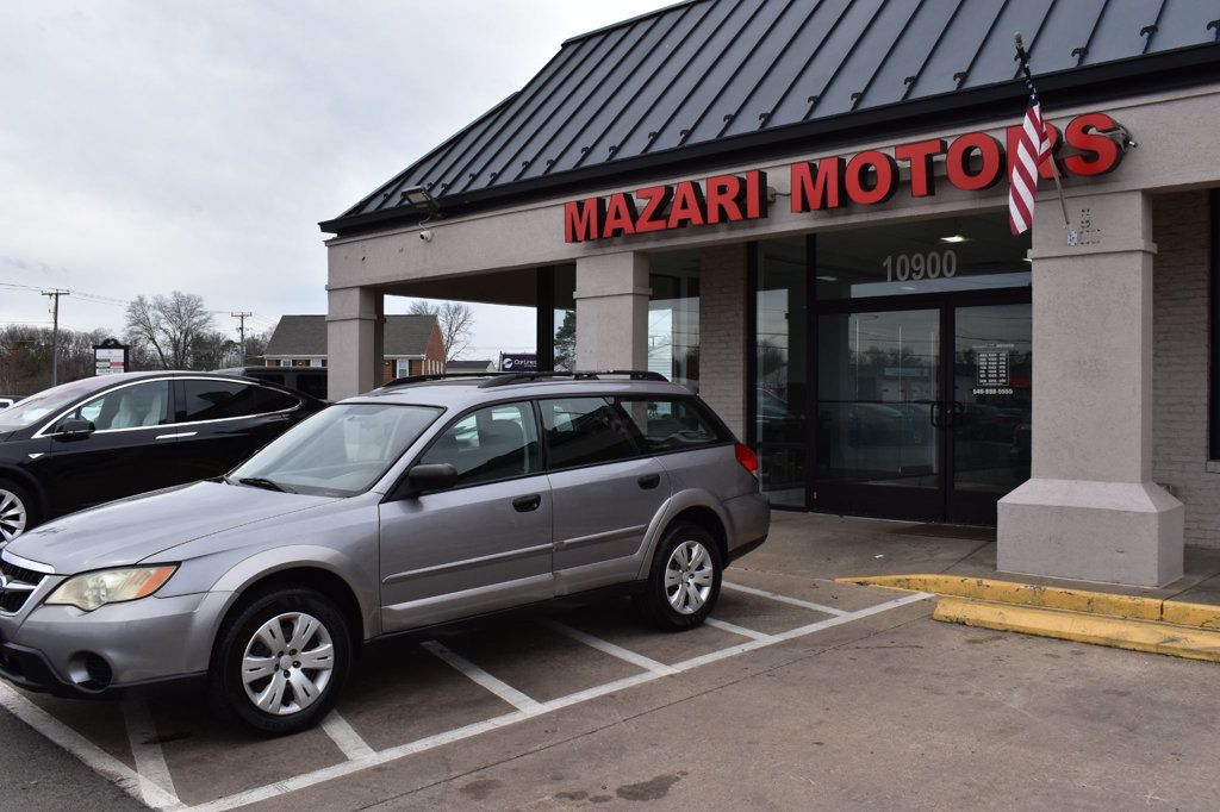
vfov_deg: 41.7
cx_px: 610
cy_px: 406
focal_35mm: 32
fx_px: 1067
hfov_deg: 59.5
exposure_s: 1/500
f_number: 11
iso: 400
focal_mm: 21
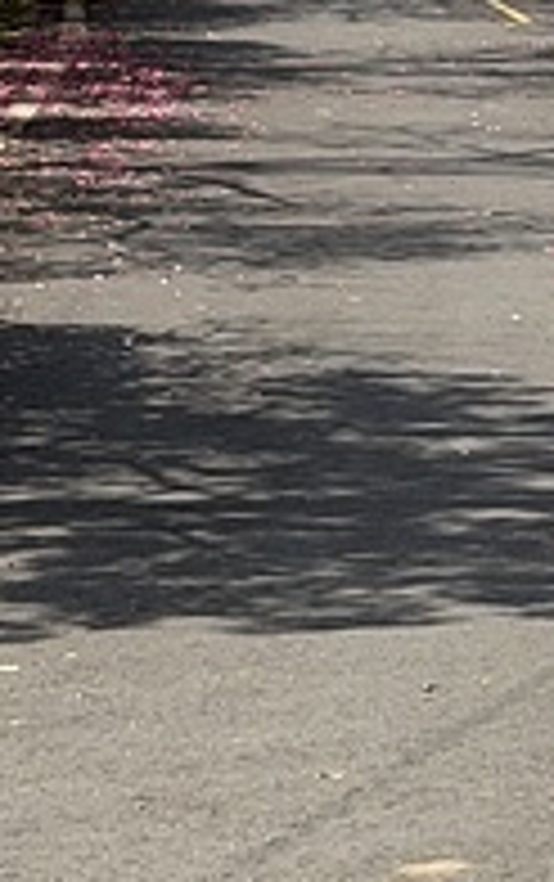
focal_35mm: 221
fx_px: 5323
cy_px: -578
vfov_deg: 9.1
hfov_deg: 5.9
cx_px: 622
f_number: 1.78
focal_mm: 6.76
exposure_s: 1/3891
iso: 64
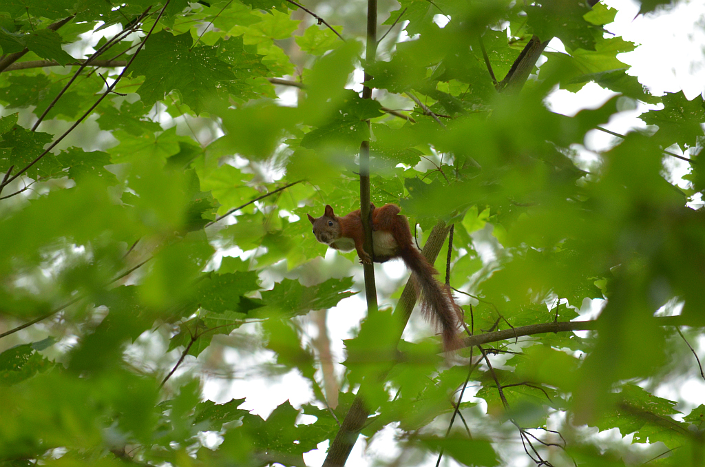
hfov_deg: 6.9
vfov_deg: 4.6
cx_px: 352
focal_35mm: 300
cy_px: 234
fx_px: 5862
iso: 640
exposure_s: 1/60
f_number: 5.6
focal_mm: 200
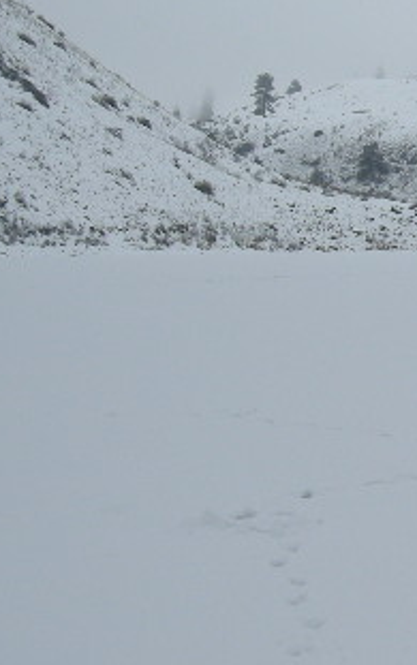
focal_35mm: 129
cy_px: 272
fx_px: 2340
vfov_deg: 16.2
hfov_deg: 9.8
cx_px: 650
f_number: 8
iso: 64
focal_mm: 7.9
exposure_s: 1/128
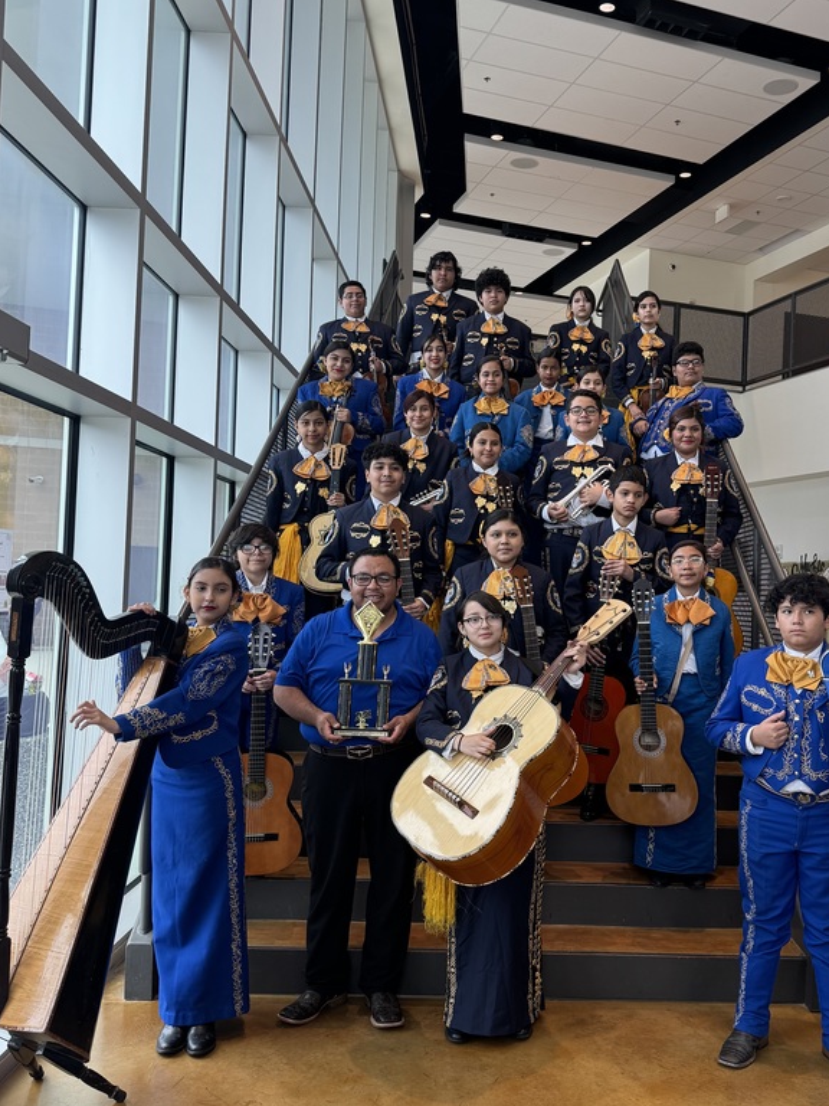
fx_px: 1022
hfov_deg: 43.7
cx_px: 527
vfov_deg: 56.8
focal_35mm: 32
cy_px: 544
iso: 100
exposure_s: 1/121
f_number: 1.78
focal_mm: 6.76
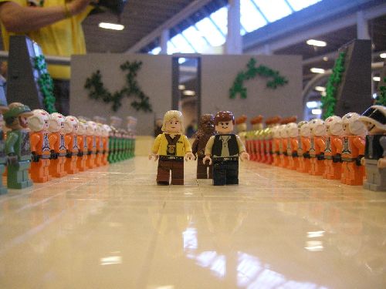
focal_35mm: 36
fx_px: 401
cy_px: 144
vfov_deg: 39.7
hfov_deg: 51.4
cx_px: 193
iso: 400
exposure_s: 1/27.5
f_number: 2.7
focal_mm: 7.5
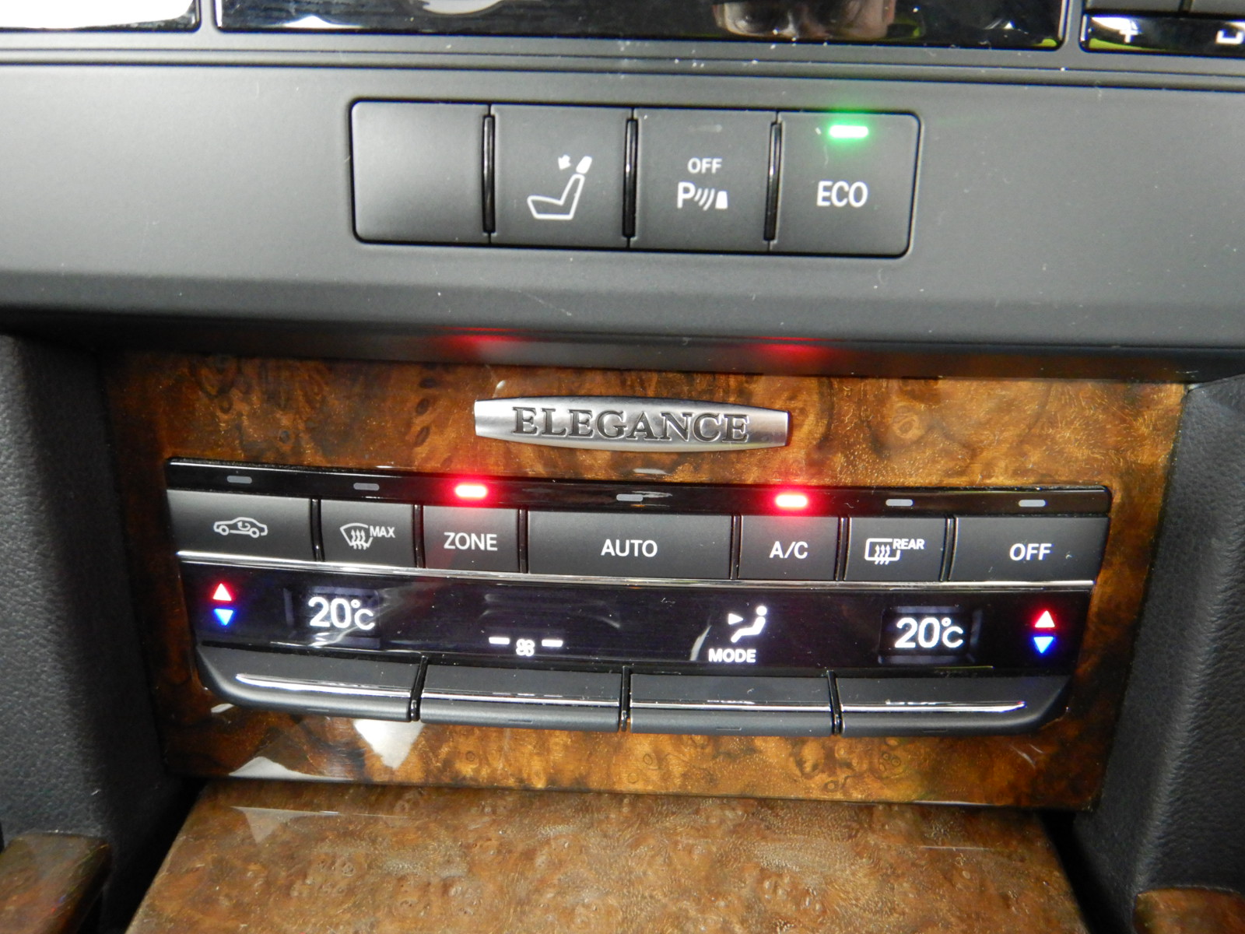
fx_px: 935
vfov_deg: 53.1
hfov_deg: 67.3
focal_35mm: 26
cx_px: 622
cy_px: 467
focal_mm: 4.7
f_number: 2.8
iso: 800
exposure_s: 1/8
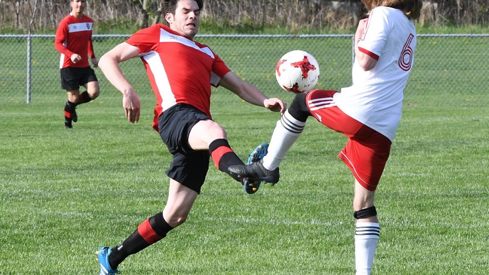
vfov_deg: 3.8
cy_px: 129
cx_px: 245
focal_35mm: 316
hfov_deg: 6.8
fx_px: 4097
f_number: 16
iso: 2200
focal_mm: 200
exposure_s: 1/1000
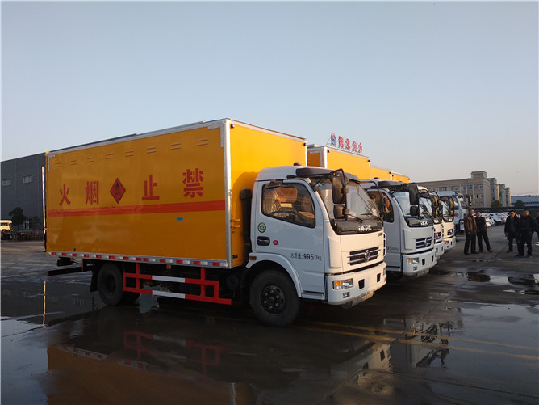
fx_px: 405
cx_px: 270
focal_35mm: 26
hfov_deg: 67.3
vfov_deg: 53.1
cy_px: 202
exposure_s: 1/277
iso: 100
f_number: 2.2
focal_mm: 3.81
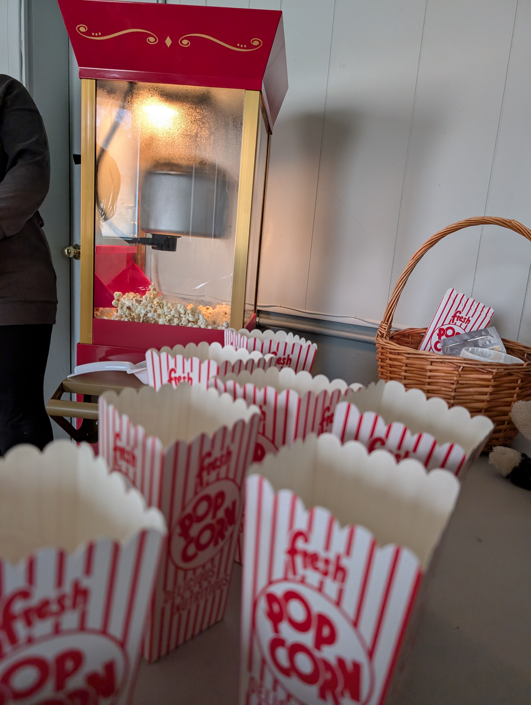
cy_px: 352
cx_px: 266
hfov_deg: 56.9
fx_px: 490
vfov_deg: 71.5
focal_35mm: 24
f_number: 1.68
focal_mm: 6.9
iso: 273
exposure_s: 1/40
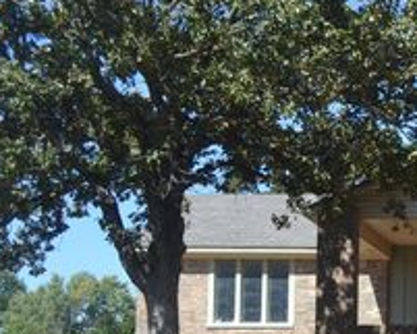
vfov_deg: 19.9
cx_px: 500
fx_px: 951
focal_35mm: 77
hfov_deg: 22.8
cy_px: 206
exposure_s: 1/200
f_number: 7.1
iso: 100
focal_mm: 22
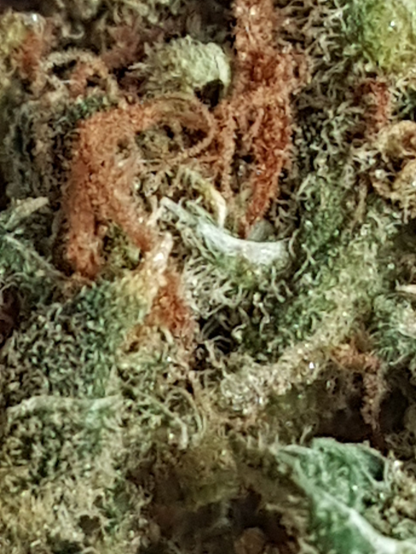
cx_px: 326
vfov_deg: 45.8
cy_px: 268
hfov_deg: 34.2
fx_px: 657
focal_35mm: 41
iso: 100
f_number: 1.7
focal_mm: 4.2
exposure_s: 1/100
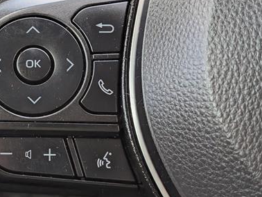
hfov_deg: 23.2
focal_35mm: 83
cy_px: 82
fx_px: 628
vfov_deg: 17.7
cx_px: 53
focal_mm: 6.9
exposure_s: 1/526
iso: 303
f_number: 1.68
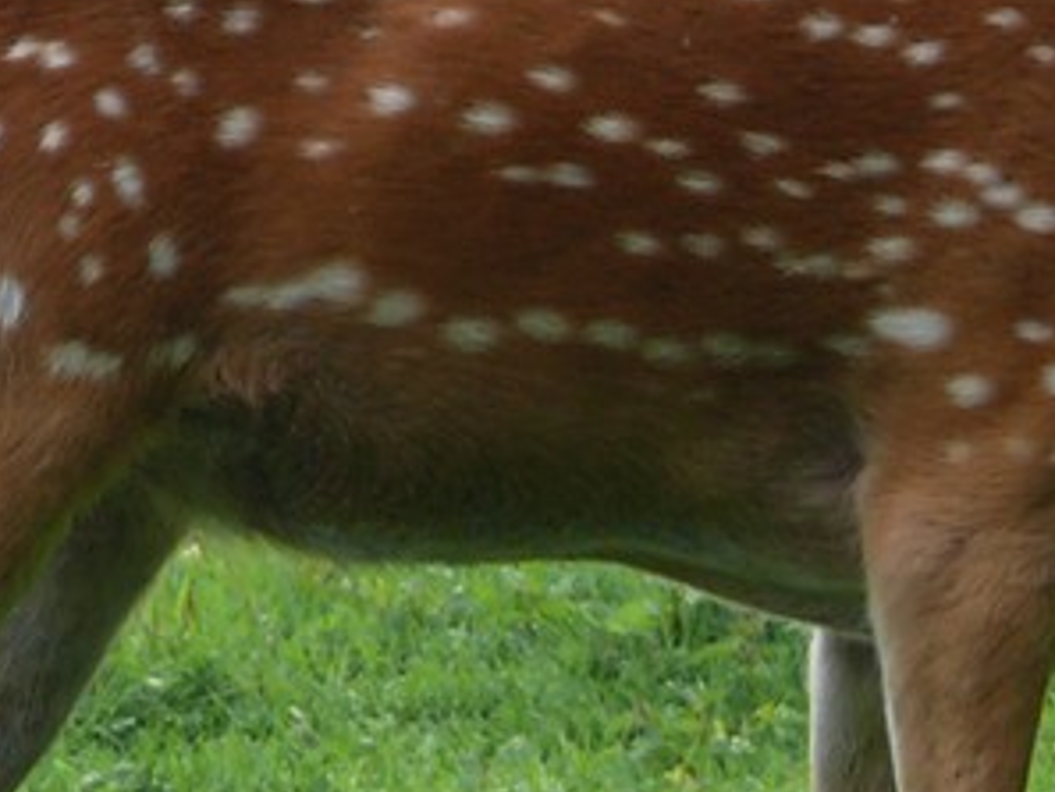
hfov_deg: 1.4
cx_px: 1204
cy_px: 234
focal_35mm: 1417
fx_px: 43204
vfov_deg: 1.1
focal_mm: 58.7
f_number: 4
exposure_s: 1/125
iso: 100
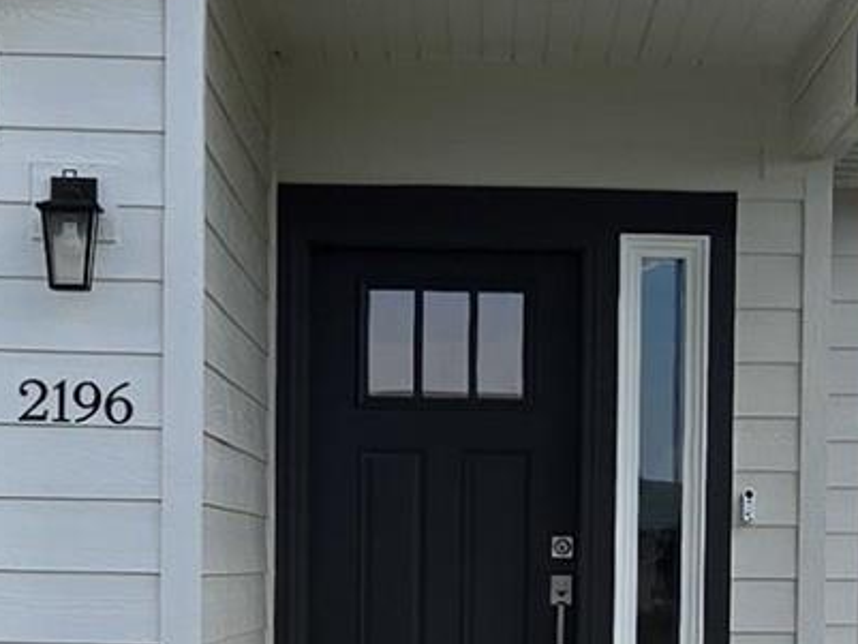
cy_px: 822
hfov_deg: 11.2
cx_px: 740
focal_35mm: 176
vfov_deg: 8.3
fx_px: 4364
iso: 25
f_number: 1.8
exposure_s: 1/1580
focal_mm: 5.4
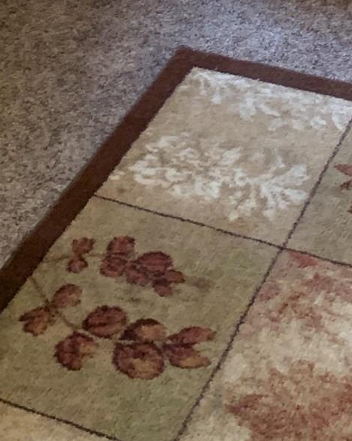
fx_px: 1291
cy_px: -362
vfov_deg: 16.2
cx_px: 312
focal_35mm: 99
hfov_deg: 15.4
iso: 250
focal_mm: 4.25
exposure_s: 1/60
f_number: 1.8
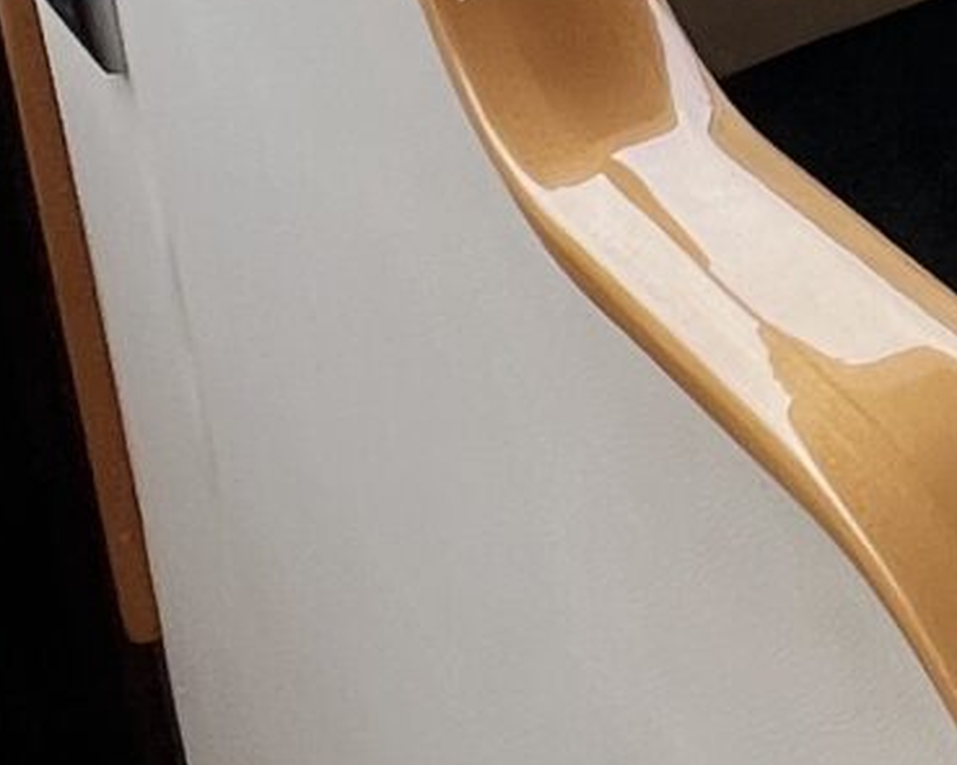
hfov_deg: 15.4
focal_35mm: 88
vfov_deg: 15.1
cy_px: -617
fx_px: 2492
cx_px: 2121
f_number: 1.8
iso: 40
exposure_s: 1/99
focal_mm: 1.57
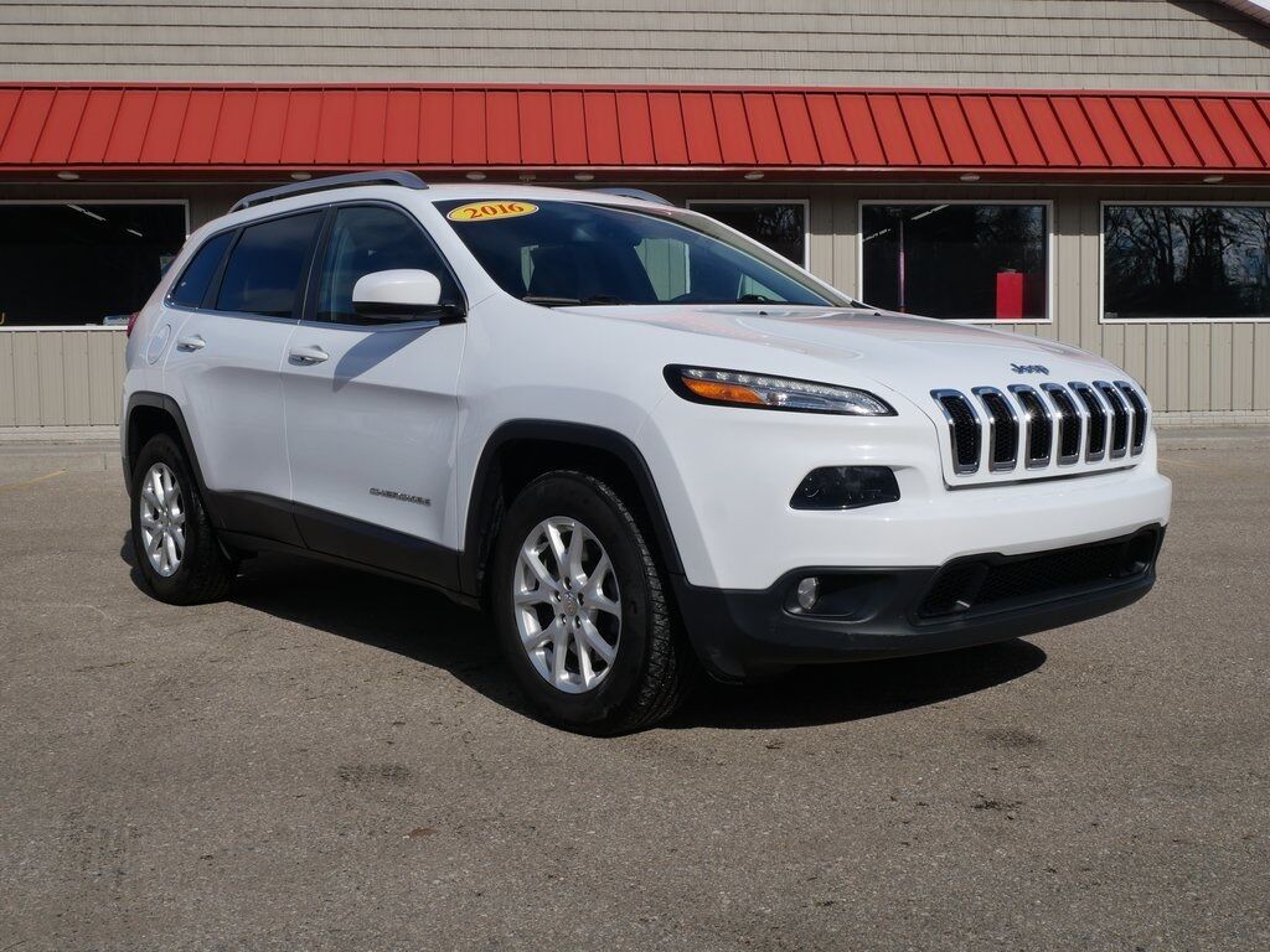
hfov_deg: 49.0
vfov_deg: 37.7
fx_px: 1394
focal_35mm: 38
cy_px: 476
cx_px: 635
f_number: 14
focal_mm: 19
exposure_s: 1/400
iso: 200
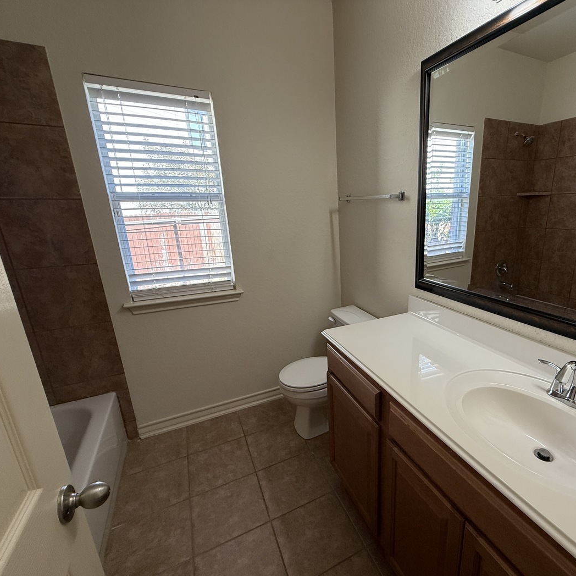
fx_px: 320
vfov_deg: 83.9
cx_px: 363
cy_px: 296
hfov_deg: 82.3
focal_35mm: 17
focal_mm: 2.22
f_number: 2.2
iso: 160
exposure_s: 1/120
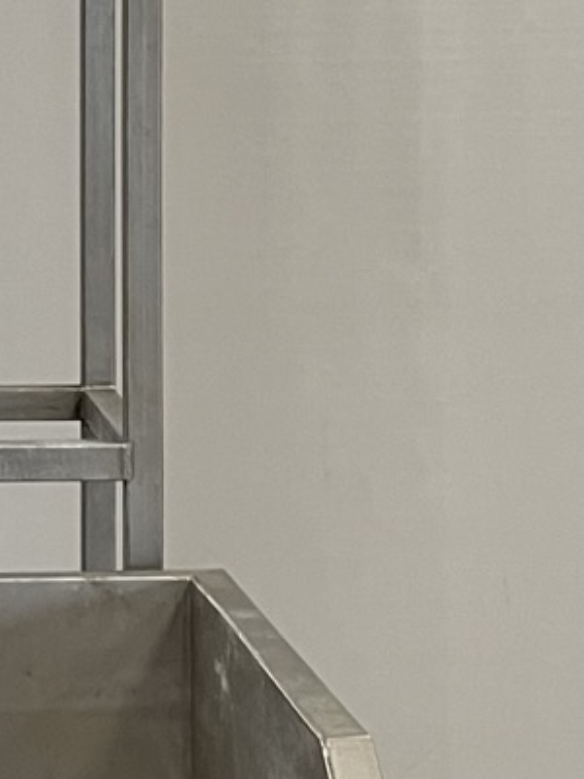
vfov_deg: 14.7
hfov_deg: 10.9
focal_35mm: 133
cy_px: 156
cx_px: -202
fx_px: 2992
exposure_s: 1/77
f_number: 1.6
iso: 125
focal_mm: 5.1
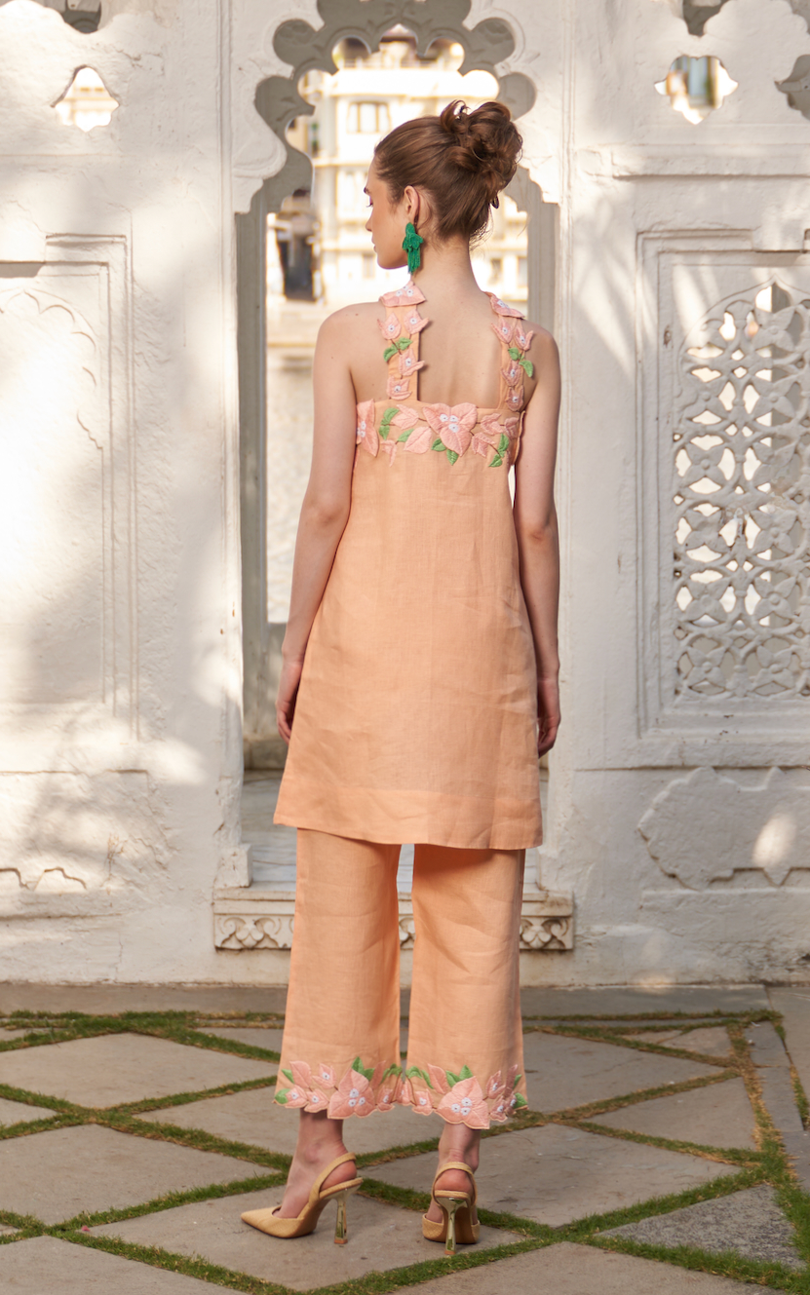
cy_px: 642
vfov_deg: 34.0
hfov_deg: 21.6
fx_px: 2119
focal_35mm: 60
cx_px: 433
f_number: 2.8
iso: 50
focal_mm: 39
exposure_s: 1/500
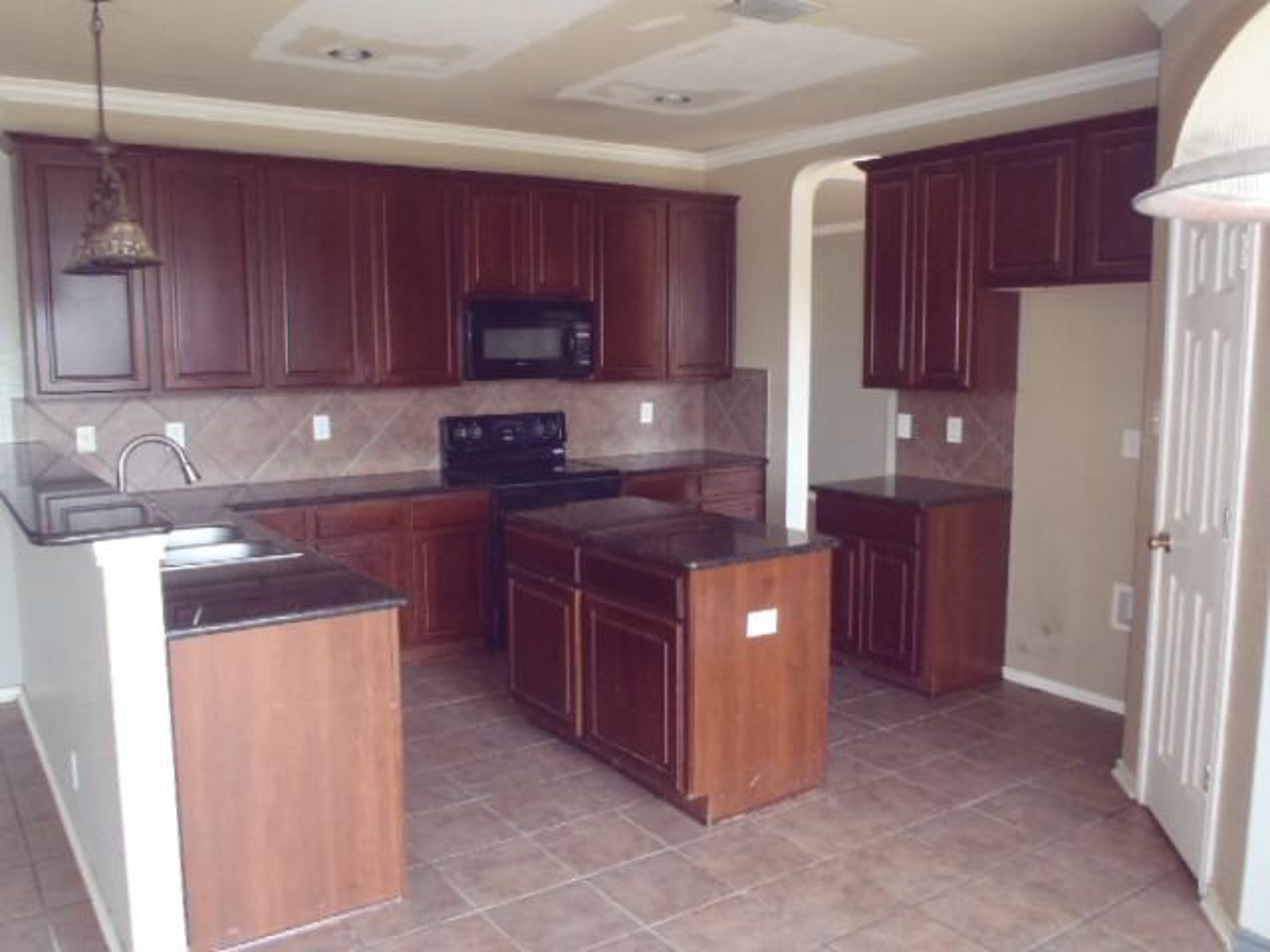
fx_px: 1027
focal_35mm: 28
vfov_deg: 49.7
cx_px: 635
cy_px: 476
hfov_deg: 63.4
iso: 400
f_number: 3.9
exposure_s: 1/30
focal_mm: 5
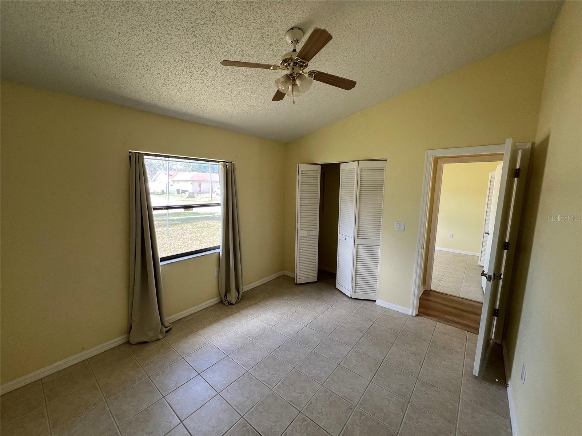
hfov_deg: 106.2
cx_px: 291
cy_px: 218
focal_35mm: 13
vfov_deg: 89.9
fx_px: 219
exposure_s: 1/99
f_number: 1.8
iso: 64
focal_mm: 1.57
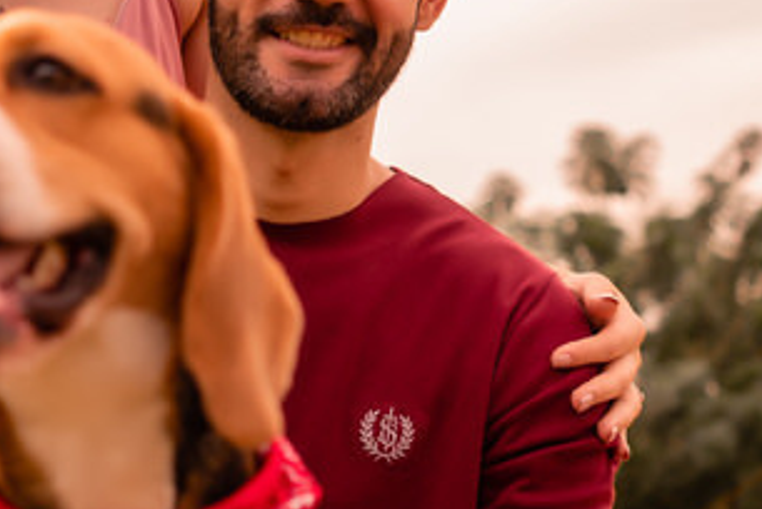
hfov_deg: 18.5
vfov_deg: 12.5
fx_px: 2331
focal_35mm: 110
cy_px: 202
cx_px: 270
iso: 100
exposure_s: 1/320
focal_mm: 35
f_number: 2.8
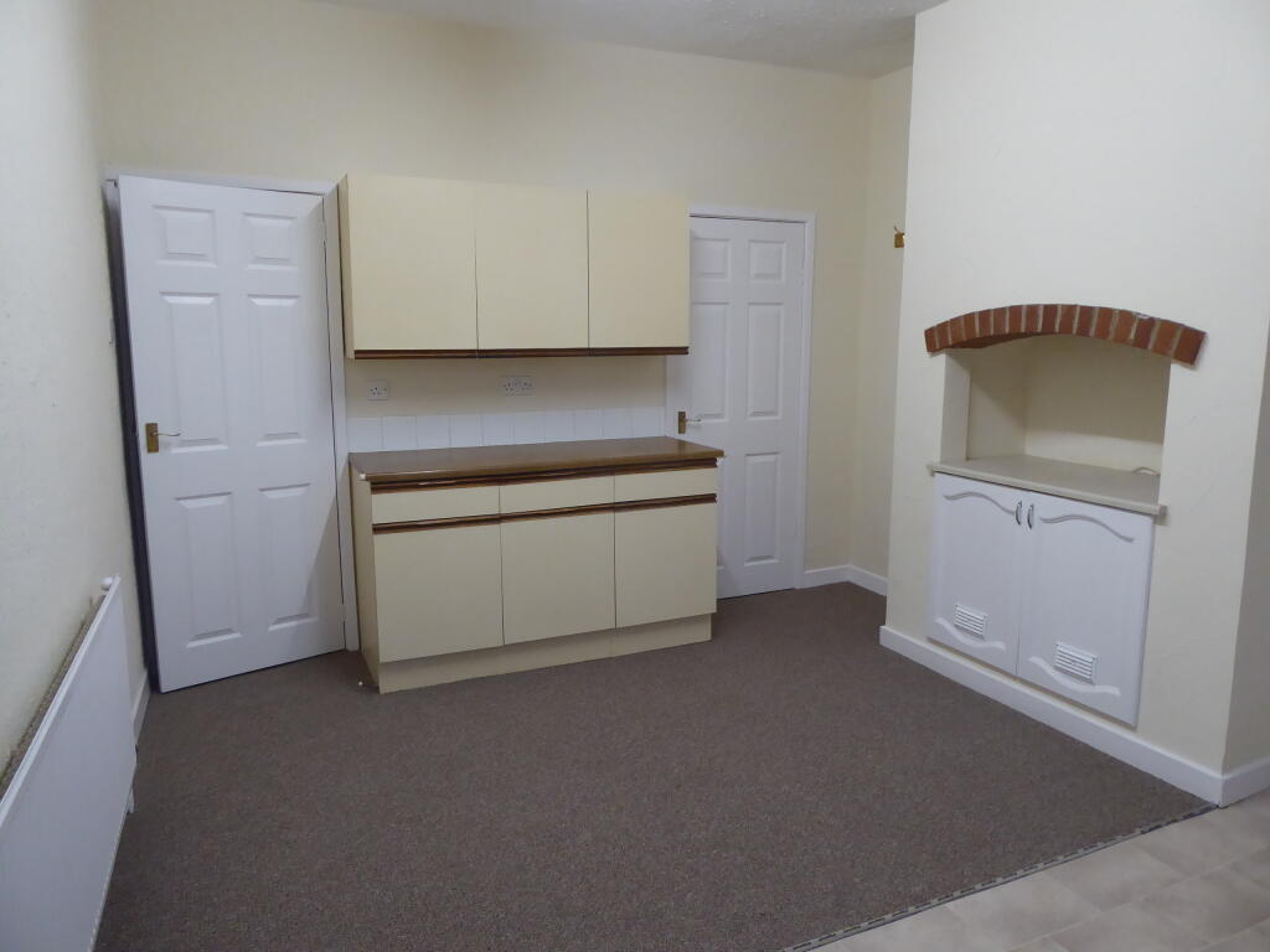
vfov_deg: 54.9
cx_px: 635
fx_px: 917
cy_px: 476
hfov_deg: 69.4
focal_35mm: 25
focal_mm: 4.3
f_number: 3.3
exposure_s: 1/40
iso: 400
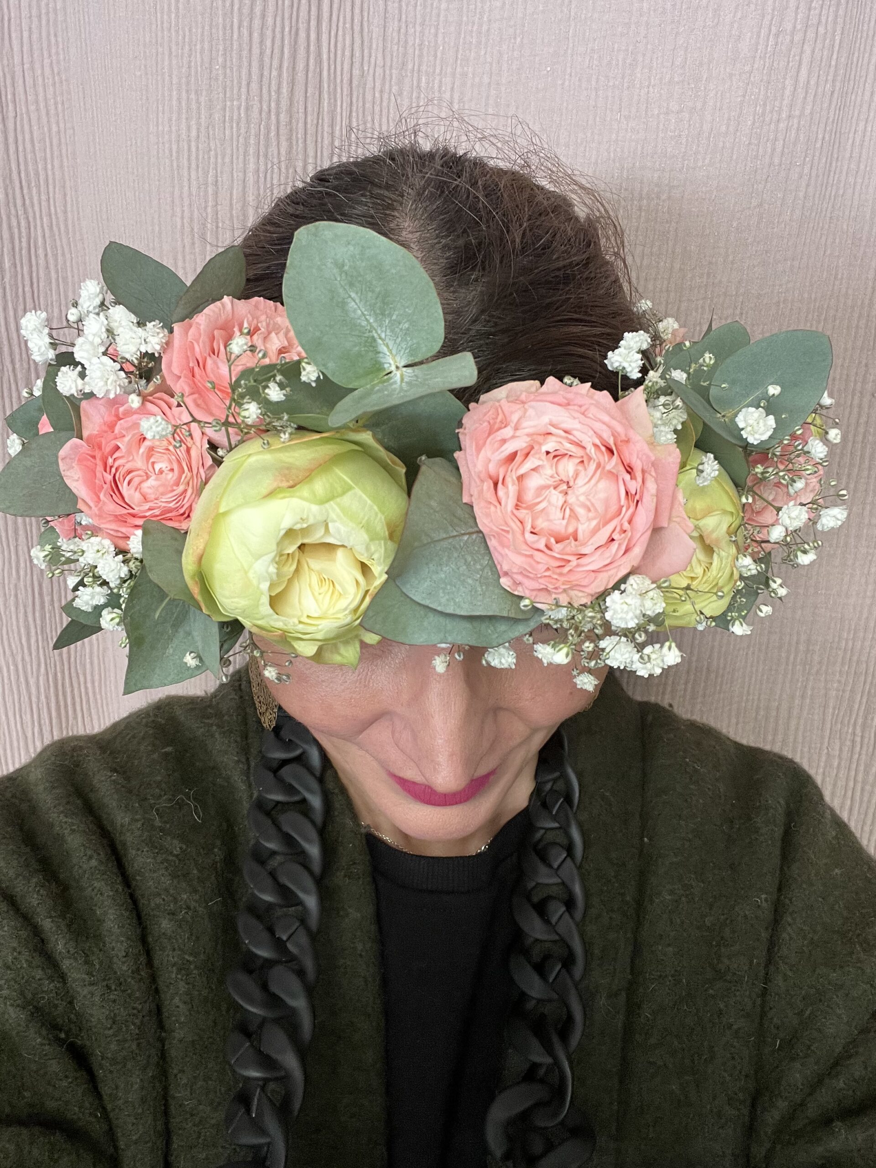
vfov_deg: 60.0
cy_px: 584
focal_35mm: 30
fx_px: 1012
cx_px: 438
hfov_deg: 46.8
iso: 160
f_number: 2.2
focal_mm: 2.71
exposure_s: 1/60
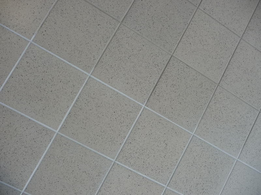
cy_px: 98
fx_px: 211
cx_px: 130
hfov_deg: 63.4
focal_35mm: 28
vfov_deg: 49.7
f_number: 3.3
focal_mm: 4.7
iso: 100
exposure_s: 1/60
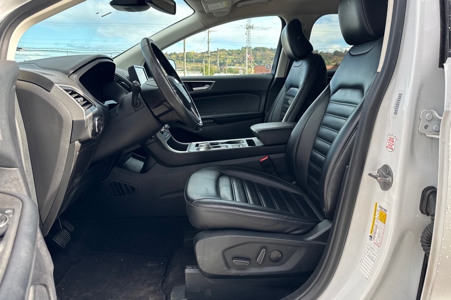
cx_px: 231
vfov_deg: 49.3
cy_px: 126
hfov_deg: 69.4
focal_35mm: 26
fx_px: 326
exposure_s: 1/407
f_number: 1.78
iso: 80
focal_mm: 6.76
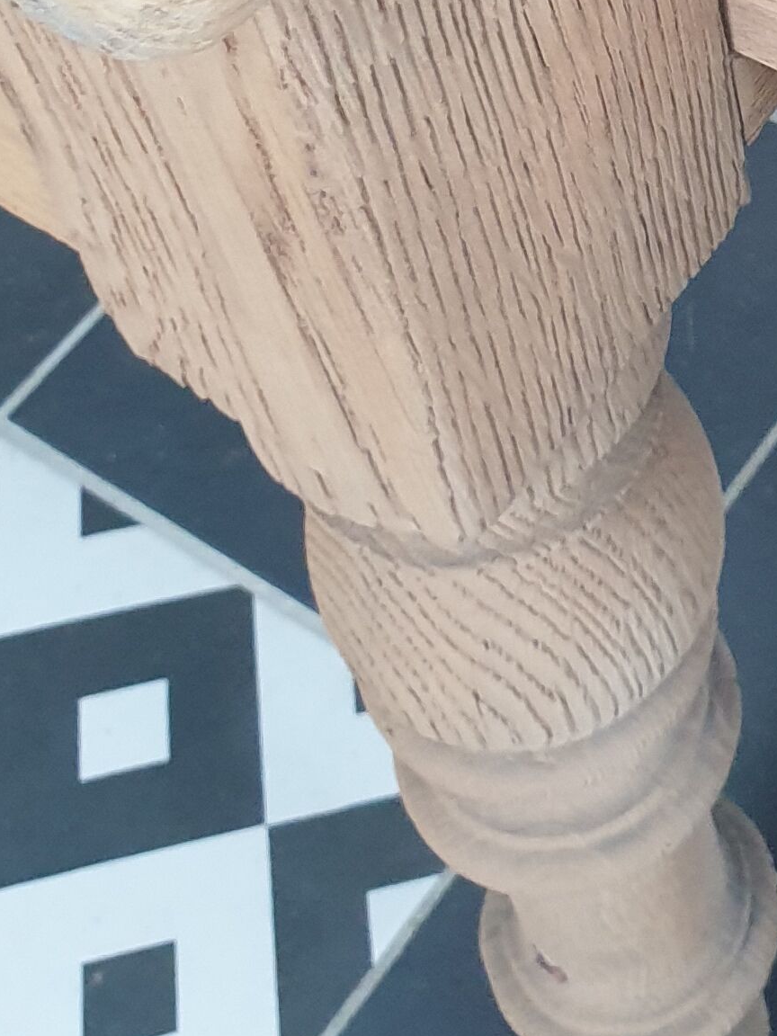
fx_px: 2723
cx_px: 1040
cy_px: -263
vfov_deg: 20.0
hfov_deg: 15.4
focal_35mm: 91
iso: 320
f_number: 2.4
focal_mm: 4.3
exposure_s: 1/50
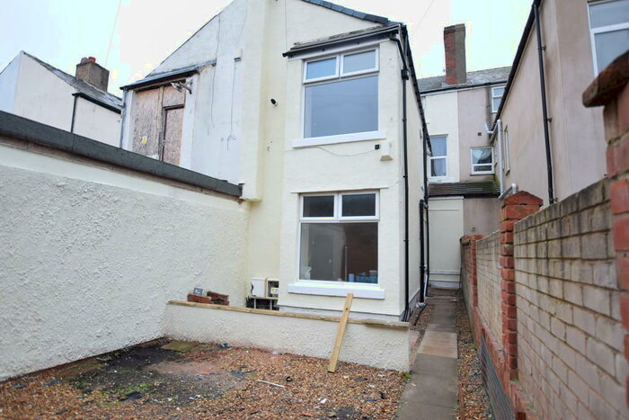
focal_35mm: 15
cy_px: 210
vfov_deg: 77.4
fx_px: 262
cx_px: 314
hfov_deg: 100.4
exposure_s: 1/60
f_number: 3.5
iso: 100
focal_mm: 10
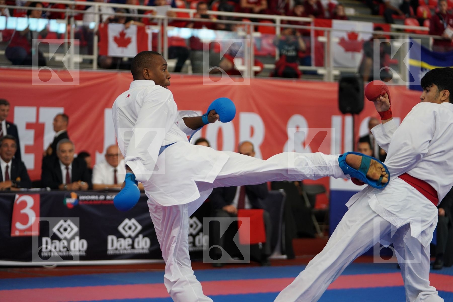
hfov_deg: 19.3
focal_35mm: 106
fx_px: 1334
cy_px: 151
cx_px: 226
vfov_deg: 12.9
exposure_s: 1/1000
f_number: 2.8
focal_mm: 106
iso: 1600
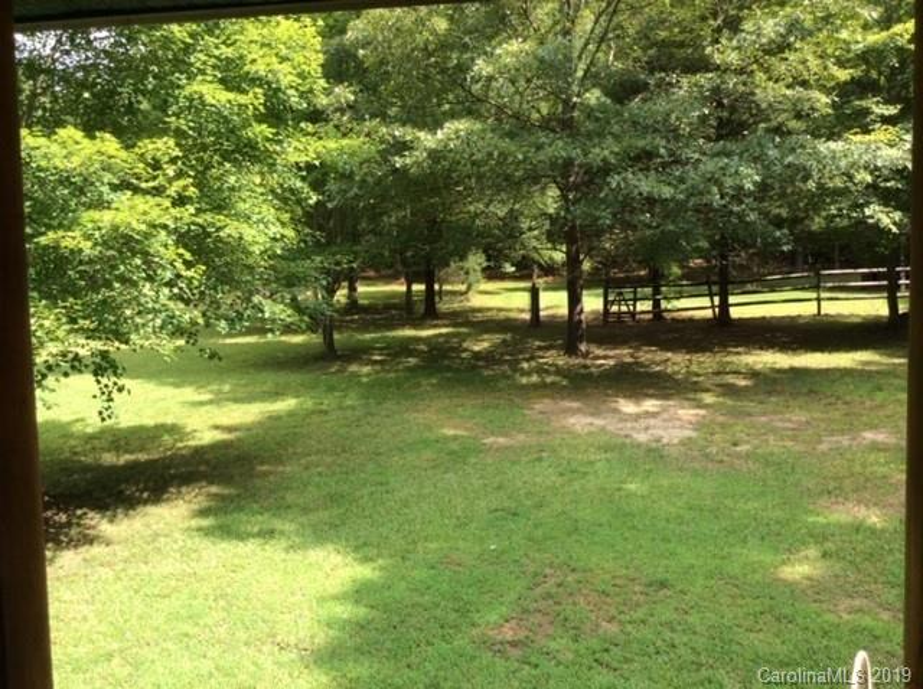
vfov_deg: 44.1
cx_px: 462
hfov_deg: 56.9
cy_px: 344
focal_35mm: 32
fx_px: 852
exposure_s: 1/403
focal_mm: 3.3
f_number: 2.4
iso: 32
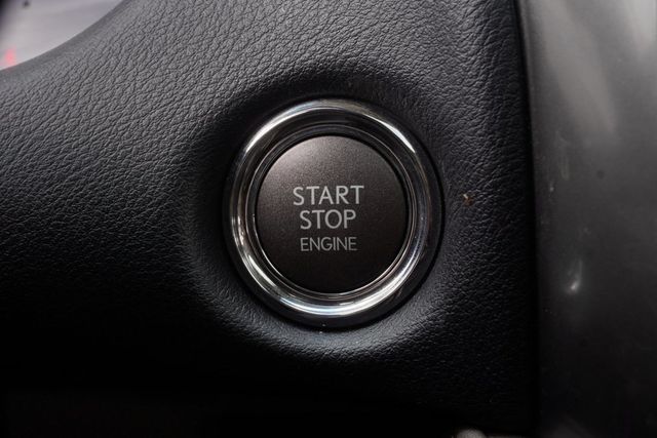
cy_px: 219
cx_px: 328
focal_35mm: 75
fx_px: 1369
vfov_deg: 18.2
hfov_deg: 27.0
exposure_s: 1/15
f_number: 13
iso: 160
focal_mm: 50
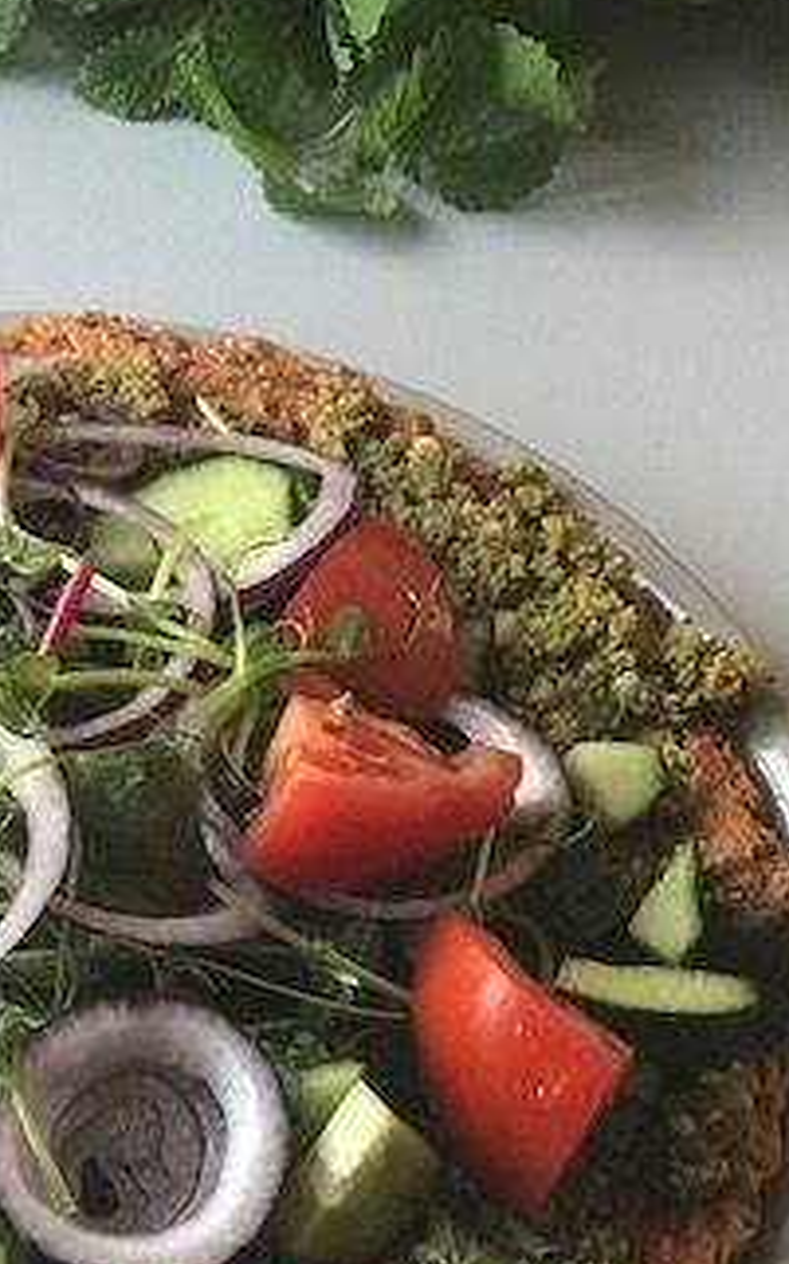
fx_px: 4132
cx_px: -79
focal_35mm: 120
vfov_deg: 17.4
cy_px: 754
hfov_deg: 10.8
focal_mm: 6.6
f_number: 2.8
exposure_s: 1/50
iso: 64
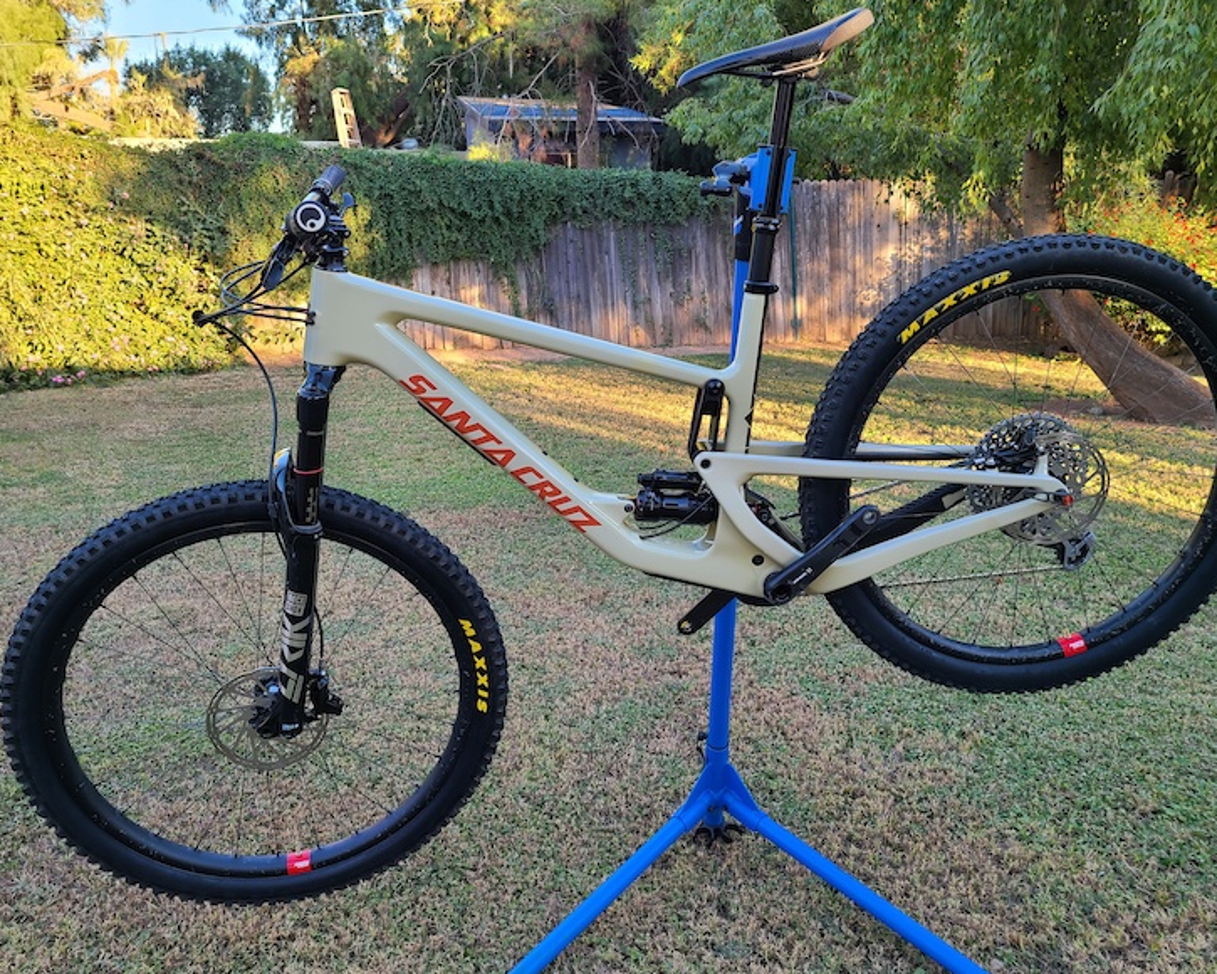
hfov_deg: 62.2
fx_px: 1009
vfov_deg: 51.5
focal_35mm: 28
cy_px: 472
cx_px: 614
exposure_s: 1/119
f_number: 1.8
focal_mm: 5.4
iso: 40
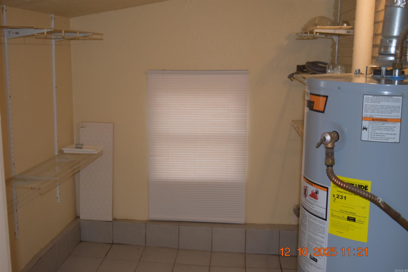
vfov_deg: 30.9
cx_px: 204
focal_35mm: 44
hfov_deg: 45.0
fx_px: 493
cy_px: 136
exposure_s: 1/60
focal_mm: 29
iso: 640
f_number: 4.2
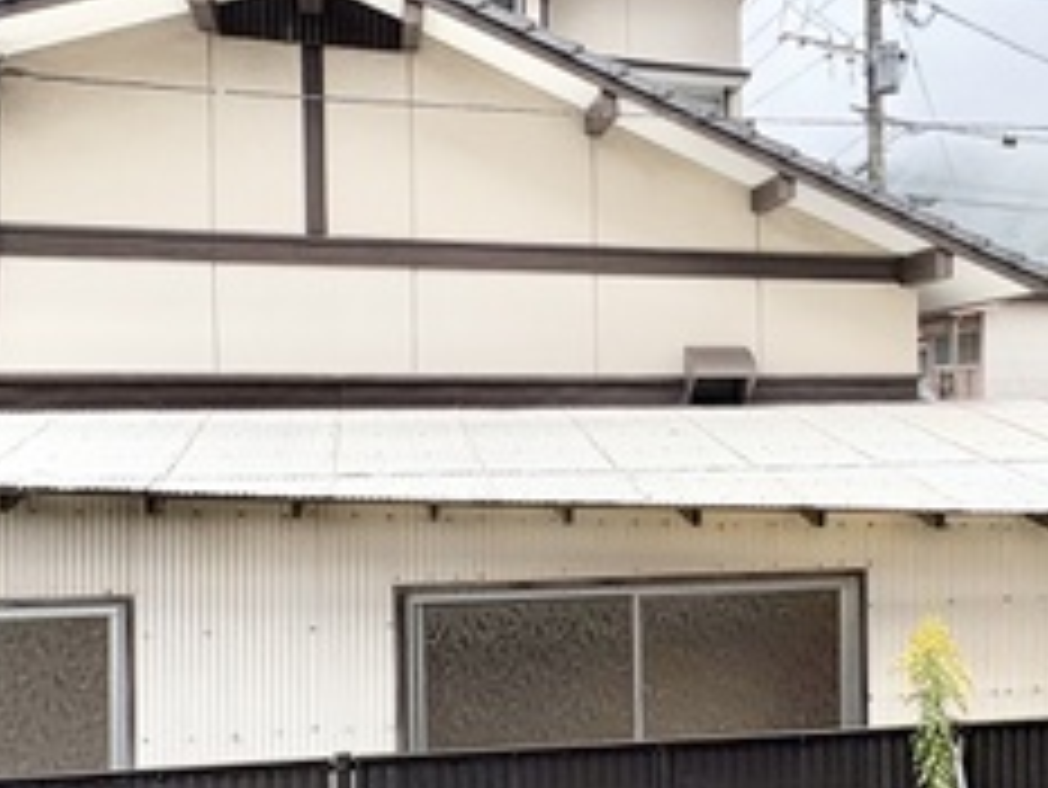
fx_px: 1272
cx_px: 877
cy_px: 430
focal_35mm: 42
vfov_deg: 34.4
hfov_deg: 42.2
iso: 40
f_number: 2.2
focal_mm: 2.22
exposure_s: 1/271
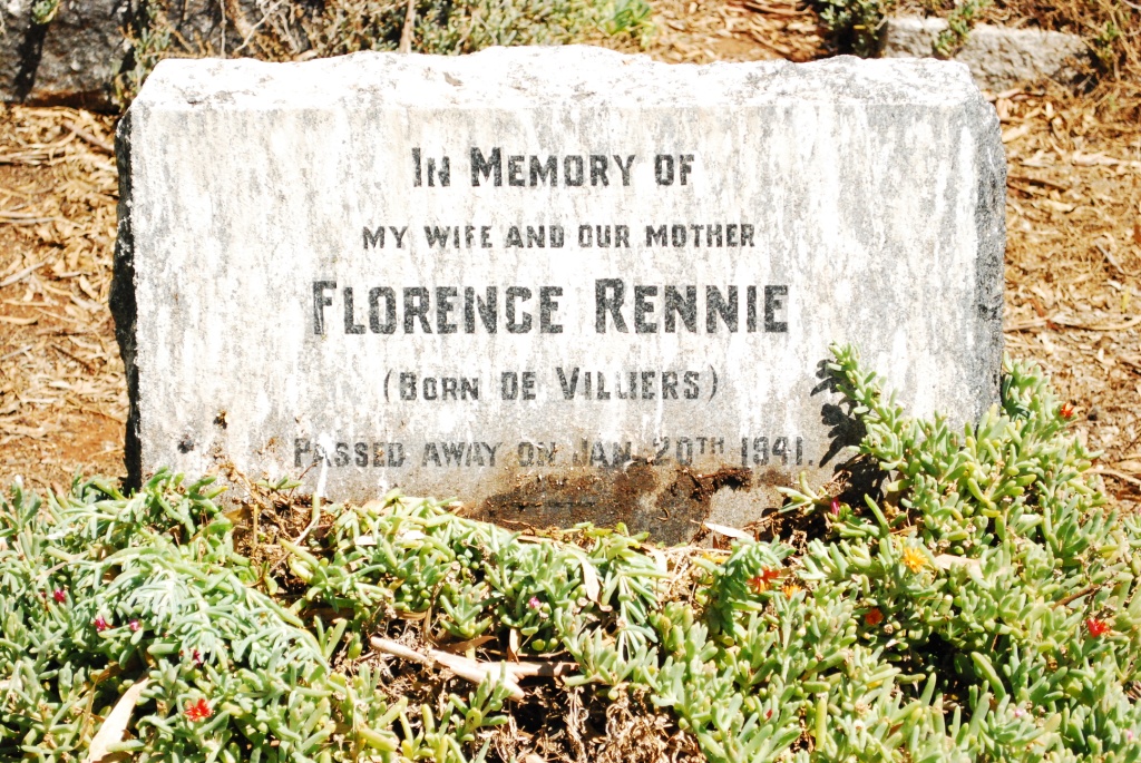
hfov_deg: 24.6
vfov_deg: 16.6
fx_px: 2617
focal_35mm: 82
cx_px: 570
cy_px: 382
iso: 1600
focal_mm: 55
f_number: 5.6
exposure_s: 1/4000
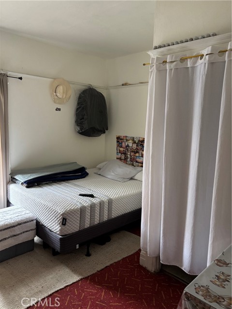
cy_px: 154
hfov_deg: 53.1
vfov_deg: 67.3
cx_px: 116
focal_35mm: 26
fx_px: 232
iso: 500
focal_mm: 5.96
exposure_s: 1/48
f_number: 1.6
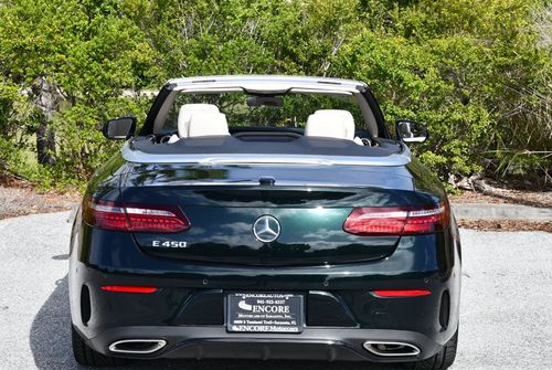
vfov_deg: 15.8
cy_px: 197
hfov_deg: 23.3
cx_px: 247
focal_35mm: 87
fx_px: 1336
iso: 125
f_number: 8
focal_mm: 34
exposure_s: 1/250
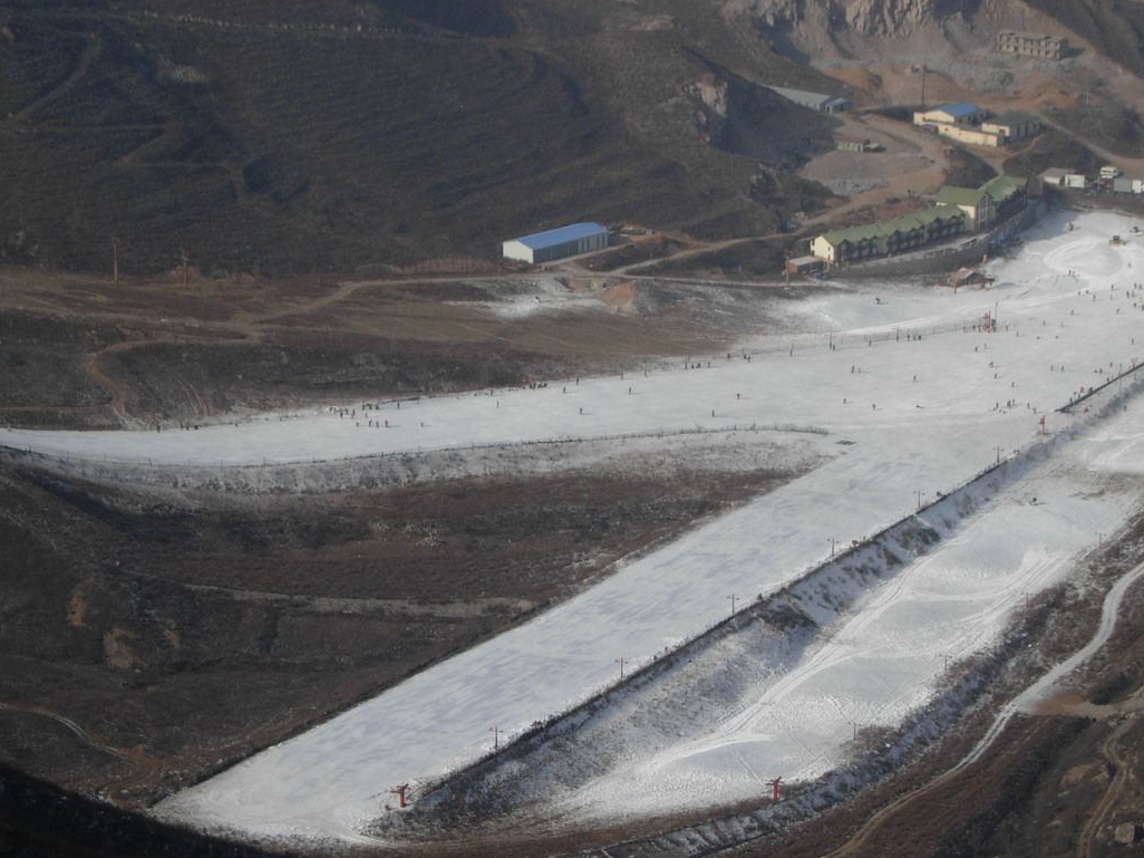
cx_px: 592
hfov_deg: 13.5
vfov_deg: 10.2
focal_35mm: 146
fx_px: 4824
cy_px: 523
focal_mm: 24.5
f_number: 7.1
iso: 50
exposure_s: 1/362
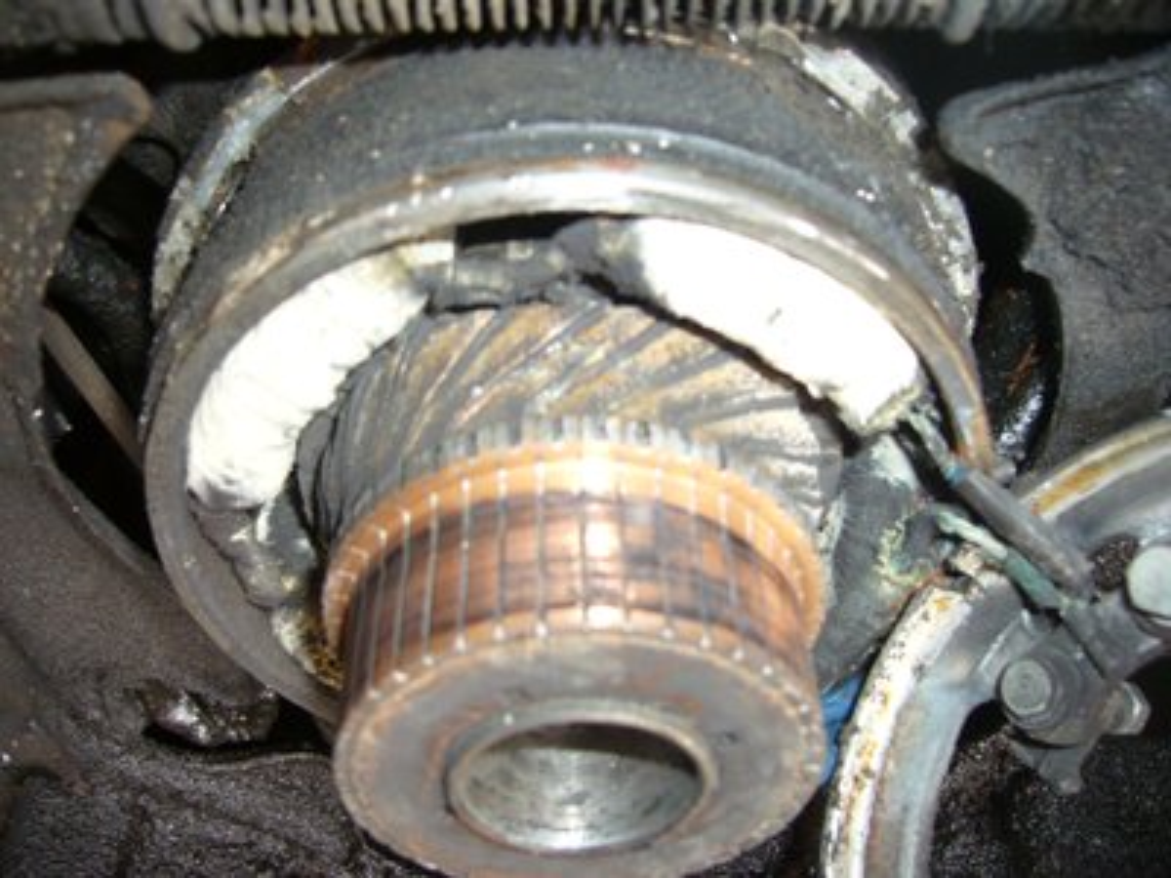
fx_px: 1184
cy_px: 439
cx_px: 586
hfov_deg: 52.6
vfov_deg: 40.7
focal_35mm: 35
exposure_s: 1/30
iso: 100
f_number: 2.8
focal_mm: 5.8
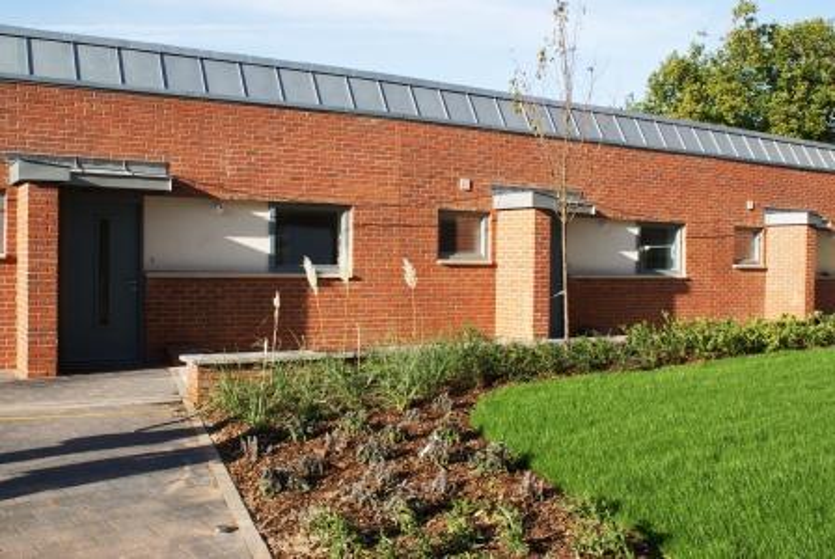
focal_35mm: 39
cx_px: 418
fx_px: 906
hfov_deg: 49.5
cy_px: 280
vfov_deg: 34.3
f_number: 10
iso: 100
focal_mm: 26
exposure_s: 1/80
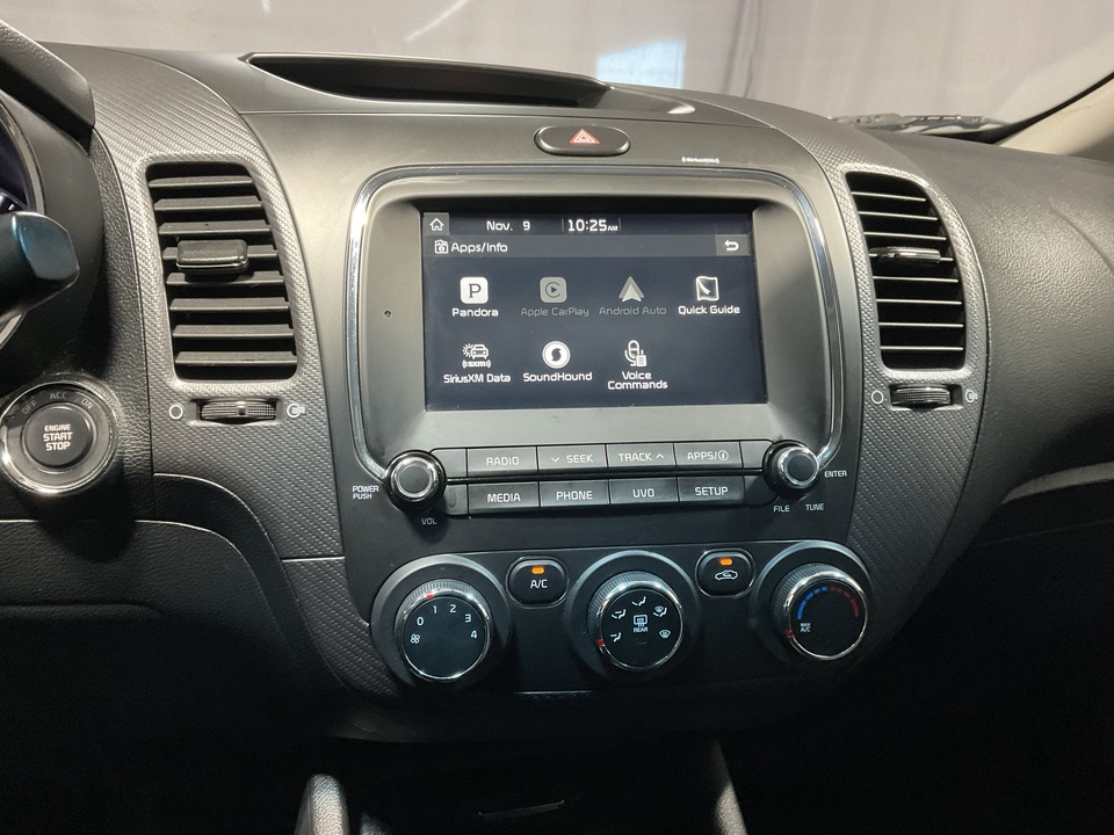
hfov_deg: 61.7
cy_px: 418
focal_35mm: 29
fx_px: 933
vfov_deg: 48.2
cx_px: 557
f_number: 1.8
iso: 250
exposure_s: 1/60
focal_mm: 3
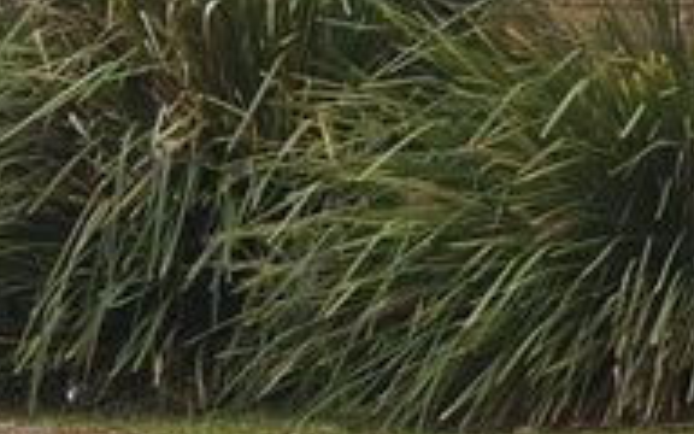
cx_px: 2277
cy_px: -85
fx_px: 4520
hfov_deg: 7.4
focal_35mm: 239
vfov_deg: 5.5
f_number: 5.6
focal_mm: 20
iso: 100
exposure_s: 1/125
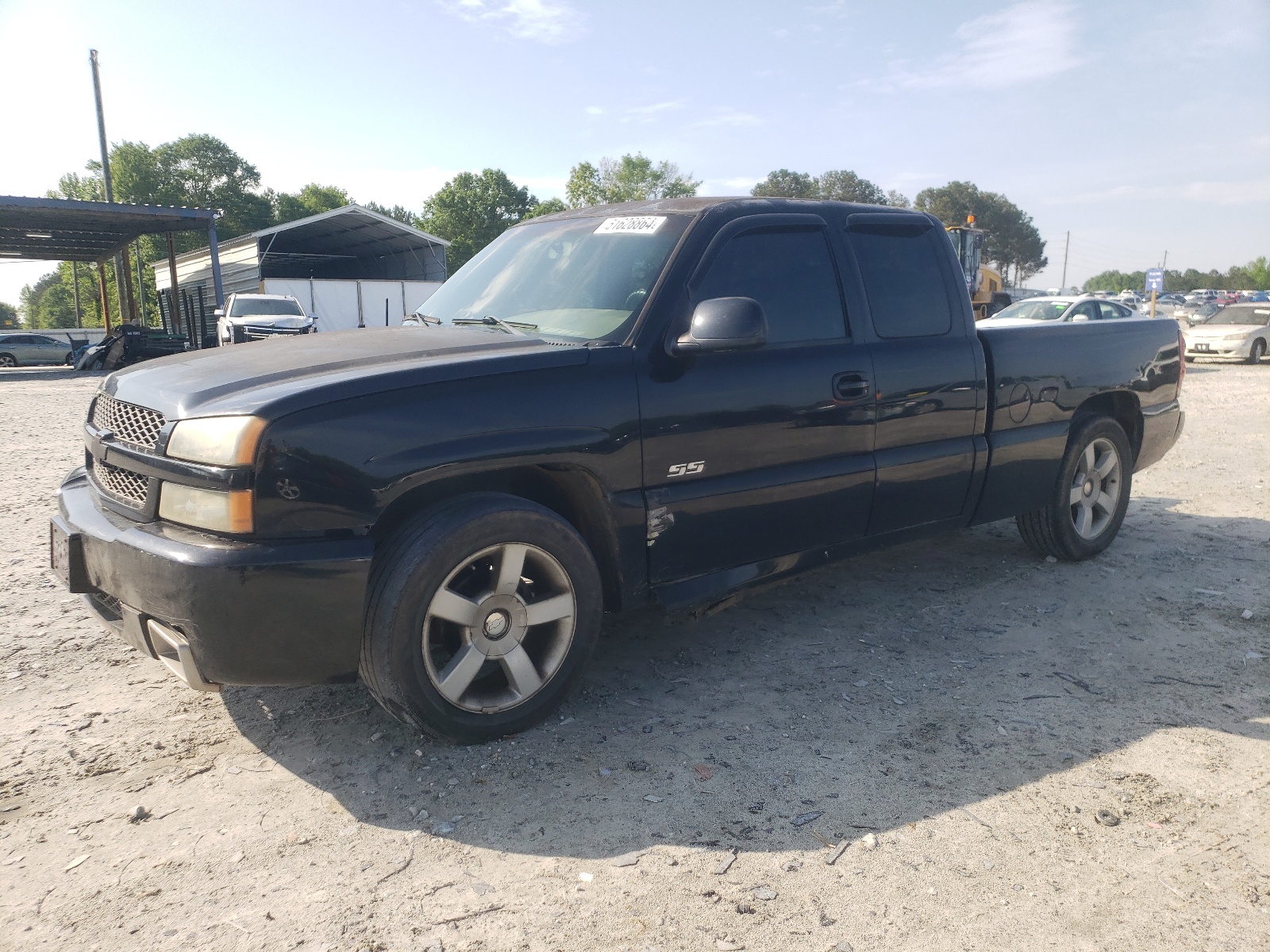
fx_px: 954
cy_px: 476
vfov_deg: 53.1
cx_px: 635
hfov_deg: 67.3
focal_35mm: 26
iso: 50
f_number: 1.5
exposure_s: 1/1667
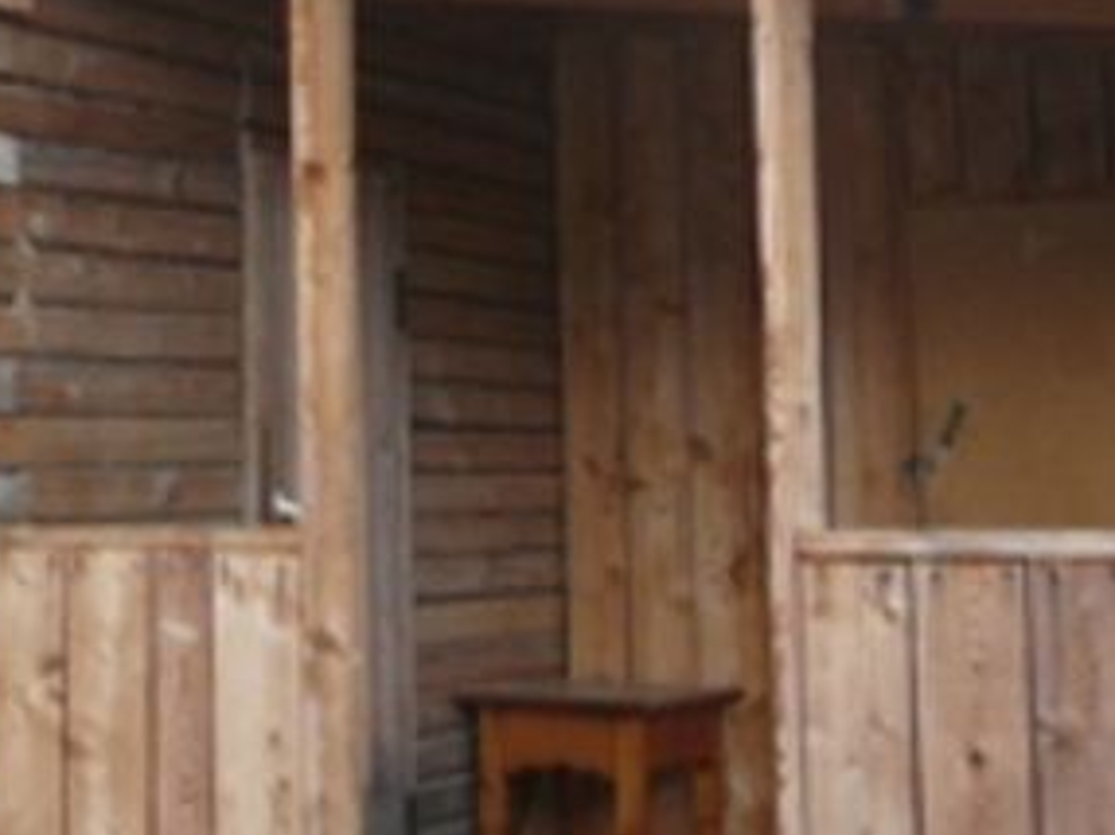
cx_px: -238
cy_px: -55
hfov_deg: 18.9
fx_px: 3154
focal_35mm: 98
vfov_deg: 14.7
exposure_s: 1/40
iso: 100
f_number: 2.8
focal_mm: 5.2
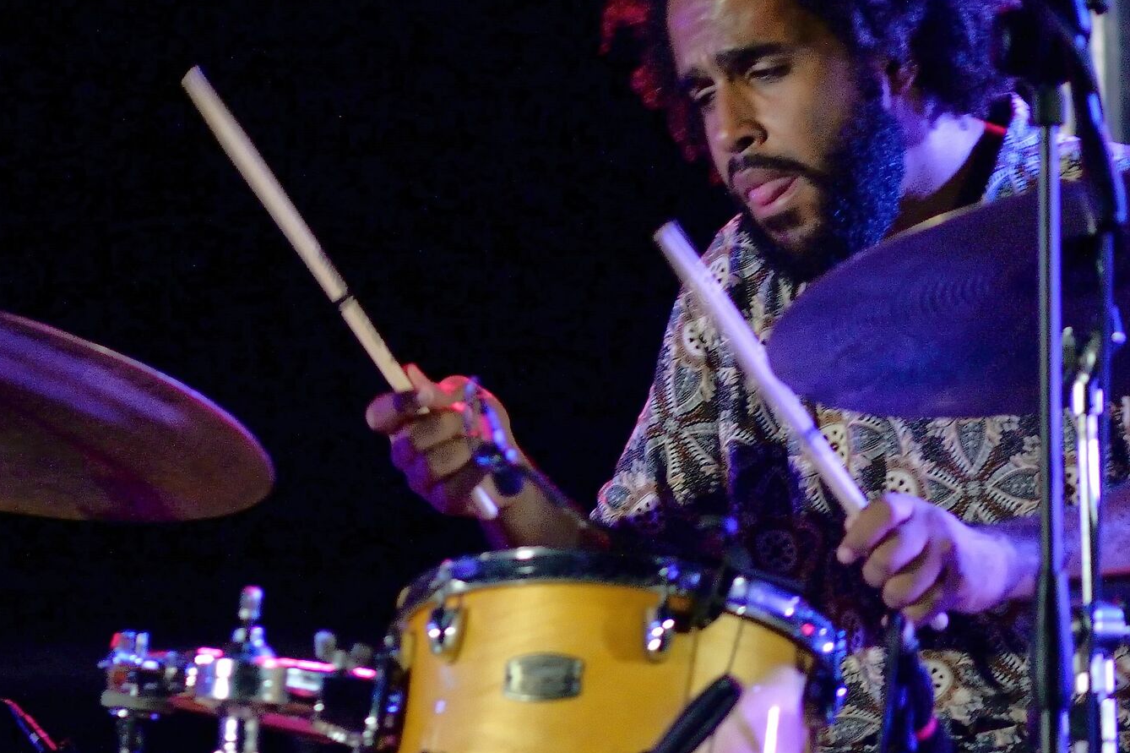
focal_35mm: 538
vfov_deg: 2.6
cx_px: 454
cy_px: 181
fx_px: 16880
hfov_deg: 3.8
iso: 5000
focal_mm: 300
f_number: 4.5
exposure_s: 1/250
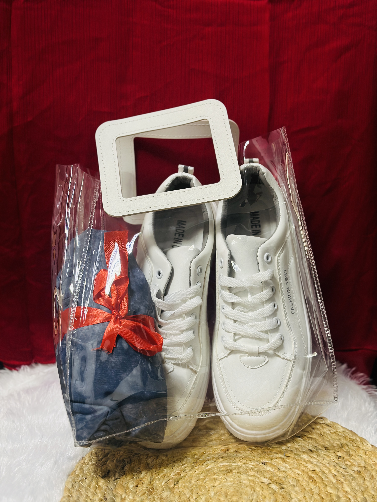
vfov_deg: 39.7
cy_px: 251
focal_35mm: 48
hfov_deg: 30.3
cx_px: 188
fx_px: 697
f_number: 1.78
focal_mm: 6.86
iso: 125
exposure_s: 1/89
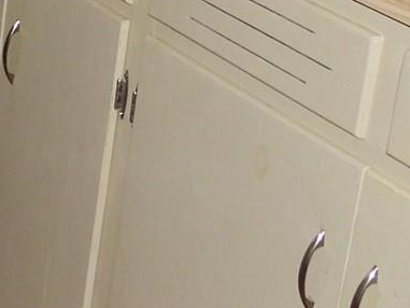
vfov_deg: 11.2
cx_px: -457
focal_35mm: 129
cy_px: -82
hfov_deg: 12.9
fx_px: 1528
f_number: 2.8
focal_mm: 4.3
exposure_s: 1/30
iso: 200
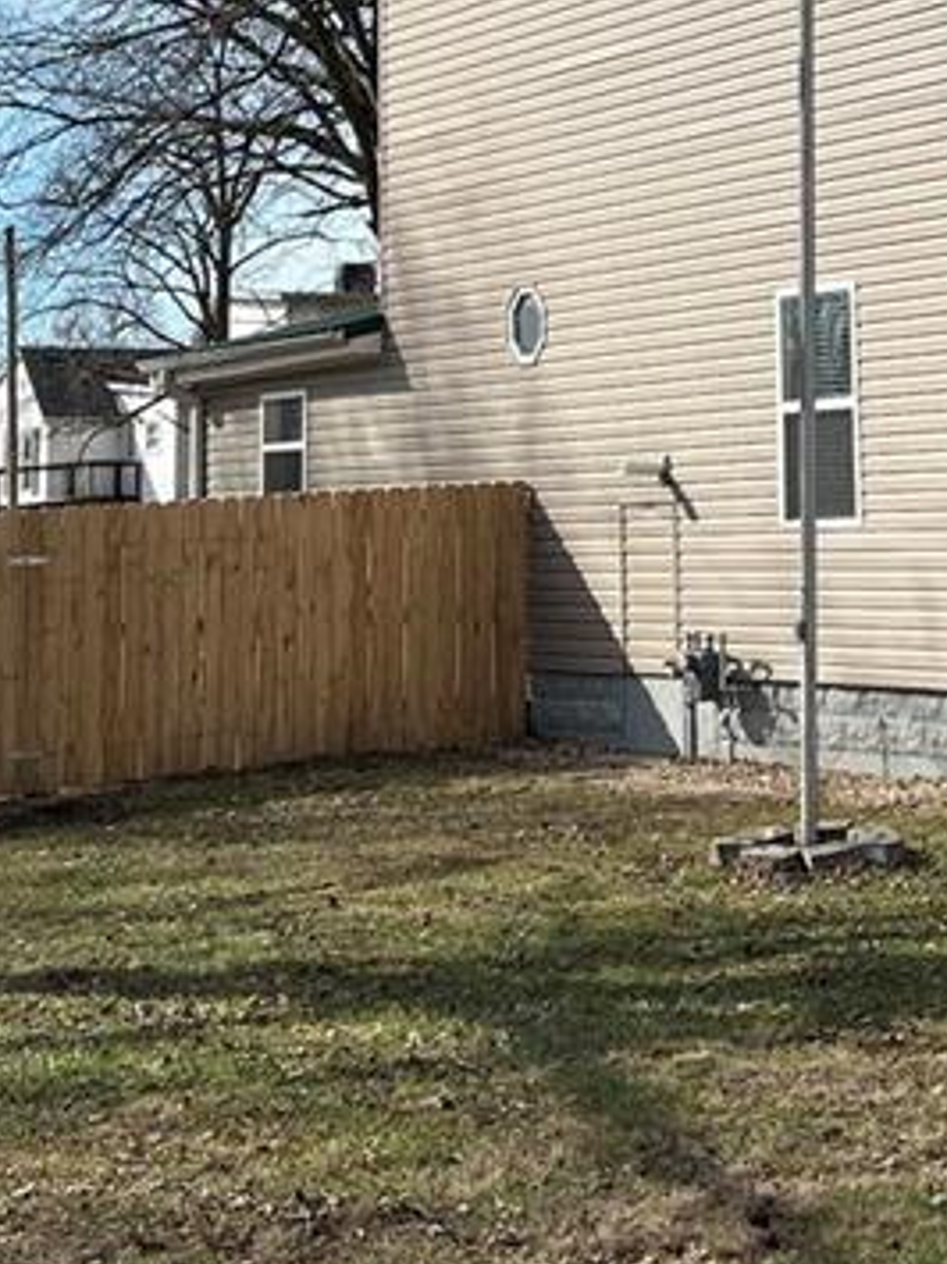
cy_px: 139
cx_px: 726
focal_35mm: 88
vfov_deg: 21.8
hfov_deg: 16.7
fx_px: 3212
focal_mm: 5.7
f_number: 1.5
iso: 50
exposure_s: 1/5076
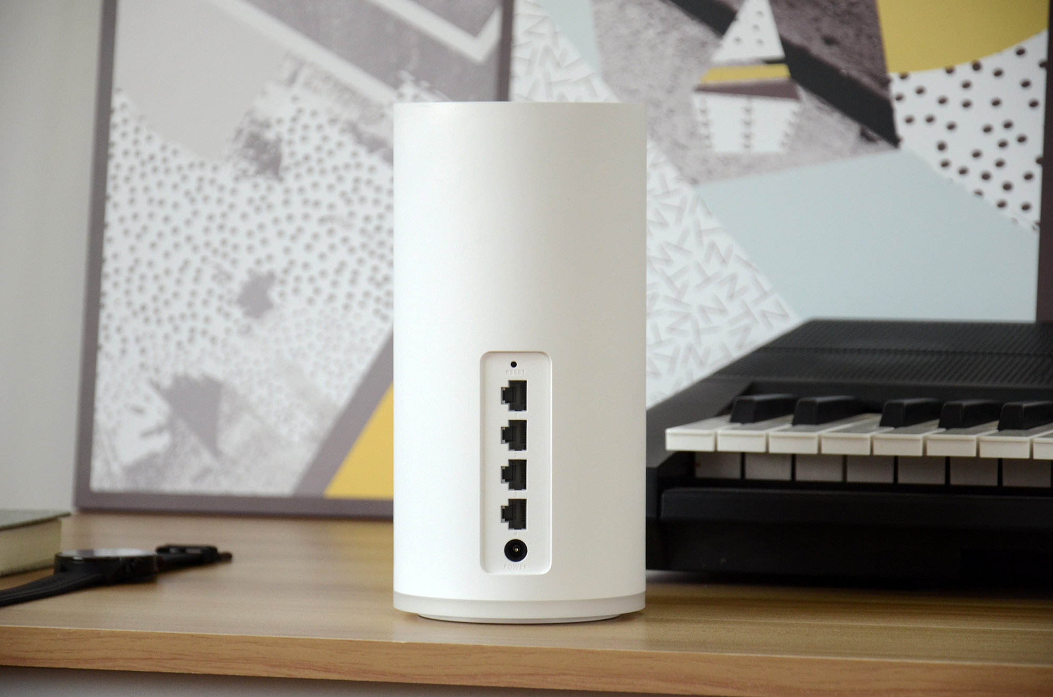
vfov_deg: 8.7
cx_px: 526
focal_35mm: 158
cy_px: 348
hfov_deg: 13.1
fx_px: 4597
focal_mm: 105
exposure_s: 1/125
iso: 1000
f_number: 5.6
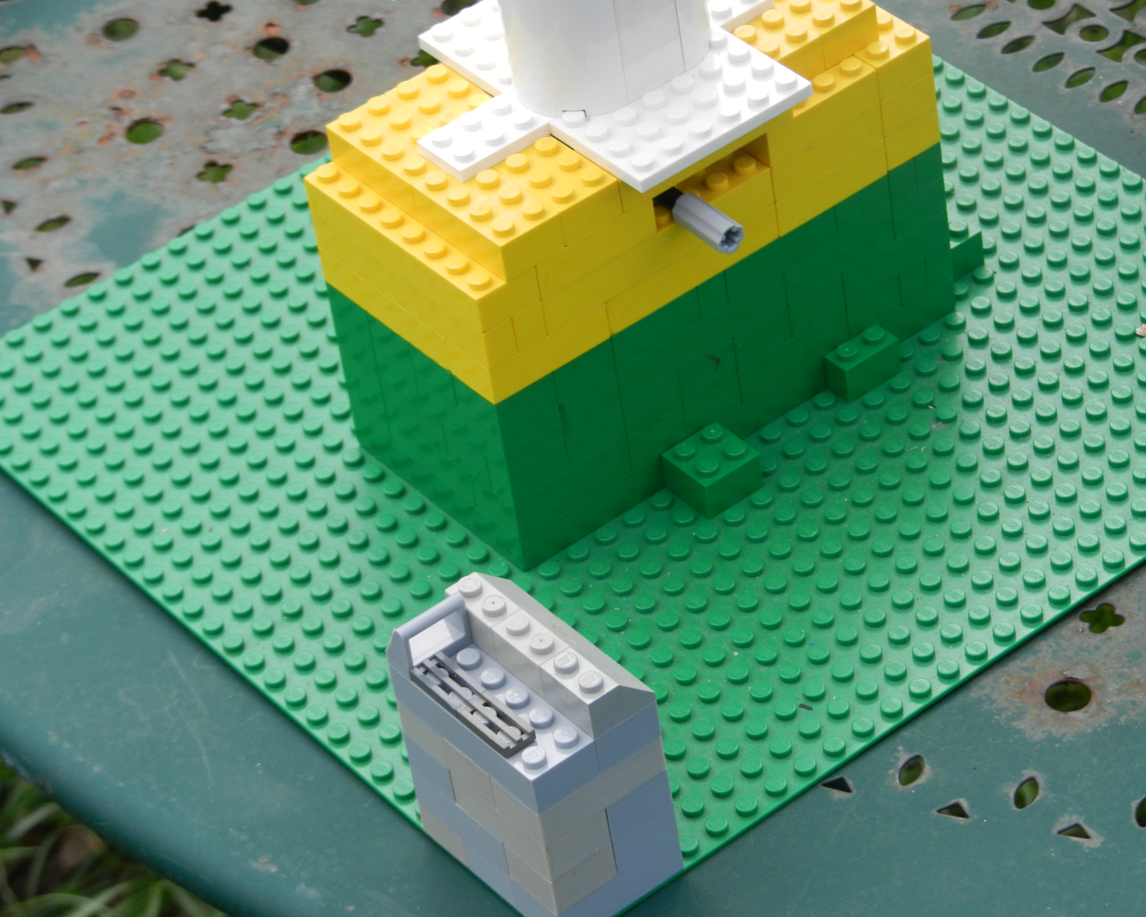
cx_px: 599
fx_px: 4375
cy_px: 461
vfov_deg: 12.0
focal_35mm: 129
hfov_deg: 14.9
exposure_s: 1/250
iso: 200
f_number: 5.1
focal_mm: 22.2
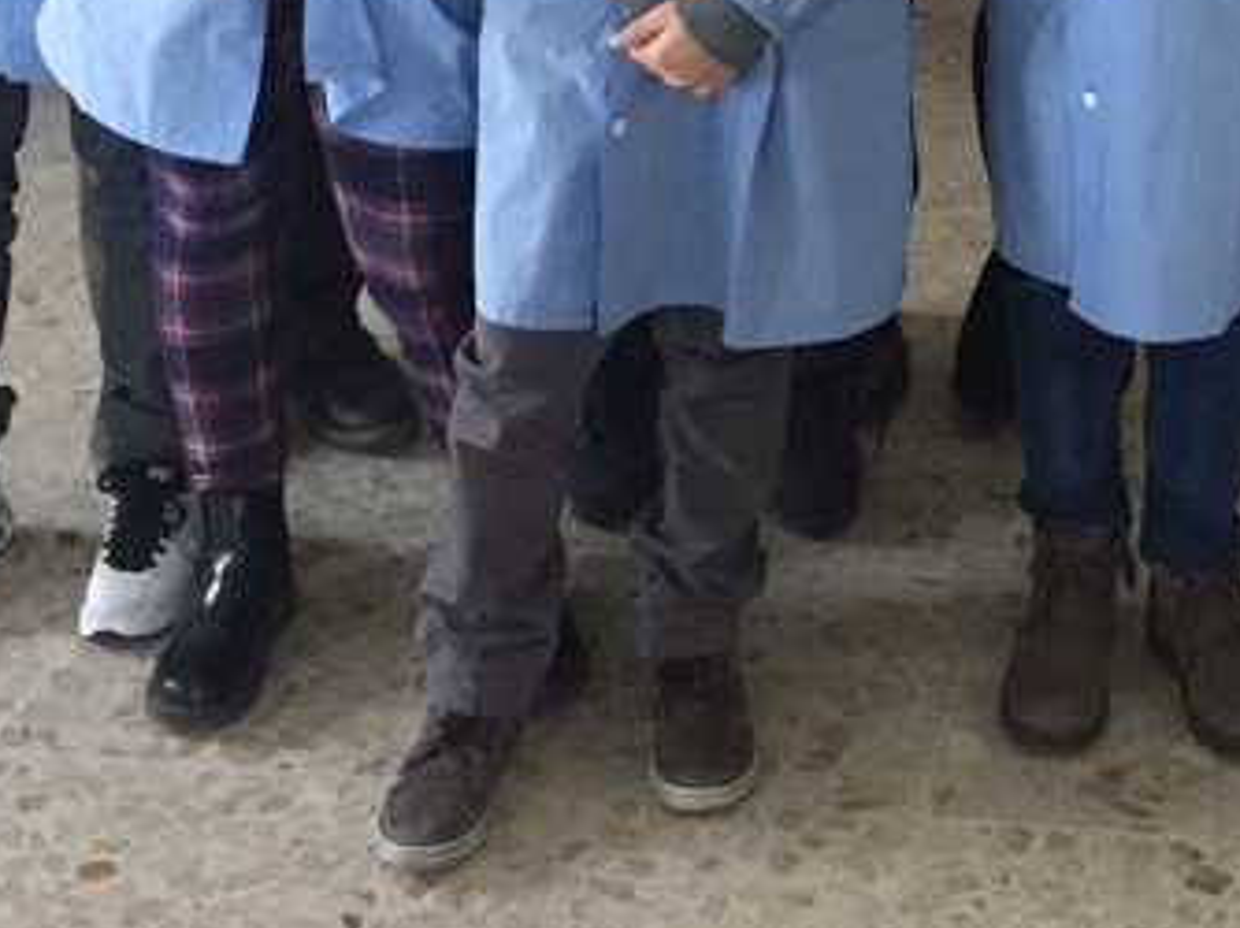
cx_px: 1199
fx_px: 3186
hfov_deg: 21.4
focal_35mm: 89
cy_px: -353
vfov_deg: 15.6
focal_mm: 4.15
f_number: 2.2
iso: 200
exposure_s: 1/33
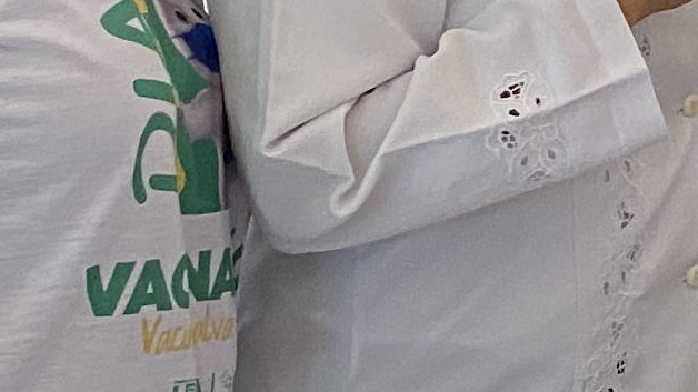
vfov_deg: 6.6
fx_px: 3368
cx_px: 1737
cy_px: -51
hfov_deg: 10.1
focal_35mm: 182
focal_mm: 4.25
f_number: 1.8
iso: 100
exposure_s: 1/60
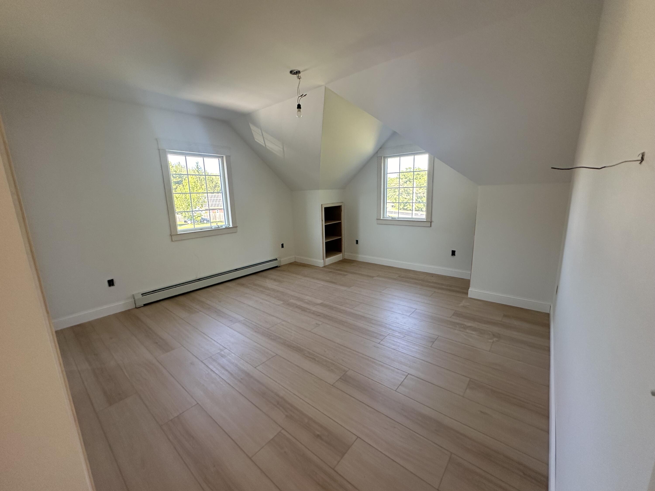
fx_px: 265
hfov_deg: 102.1
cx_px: 328
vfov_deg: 85.7
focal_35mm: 14
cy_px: 246
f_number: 2.2
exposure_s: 1/99
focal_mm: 2.22
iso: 100
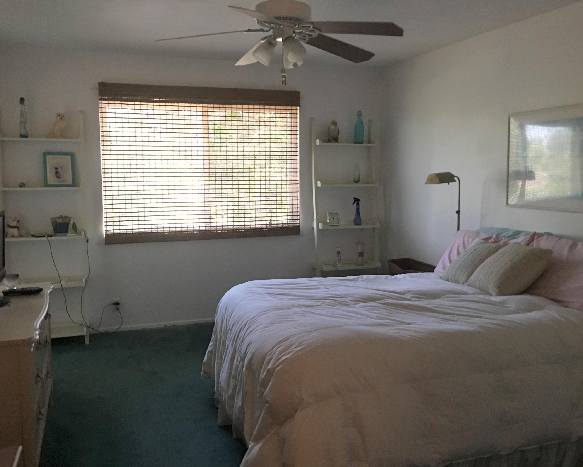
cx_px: 289
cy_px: 232
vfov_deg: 44.6
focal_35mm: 33
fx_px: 569
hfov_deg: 54.2
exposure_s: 1/10
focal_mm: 4.15
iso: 80
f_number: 2.2
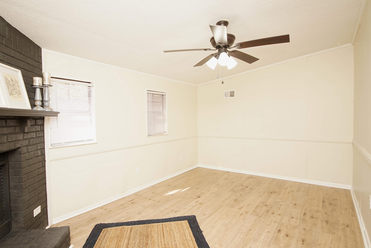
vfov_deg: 67.4
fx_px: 186
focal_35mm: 18
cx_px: 186
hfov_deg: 90.0
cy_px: 124
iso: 250
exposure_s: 1/60
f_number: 4.5
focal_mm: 12
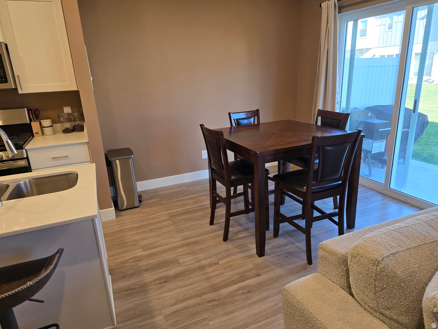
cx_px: 219
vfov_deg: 58.9
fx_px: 291
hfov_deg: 73.9
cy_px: 164
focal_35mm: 23
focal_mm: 6.3
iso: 100
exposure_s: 1/120
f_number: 1.7
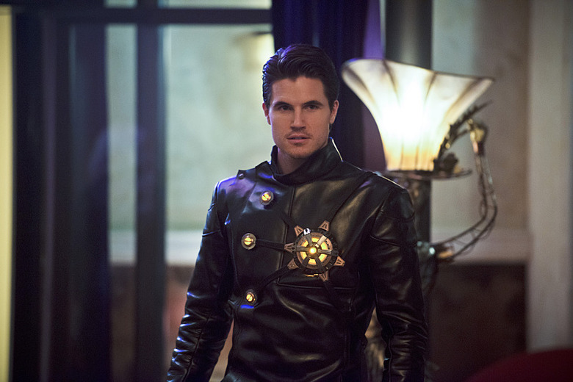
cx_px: 286
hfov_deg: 10.3
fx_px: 3183
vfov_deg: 6.9
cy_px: 191
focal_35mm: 200
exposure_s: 1/100
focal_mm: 200
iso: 3200
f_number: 2.8
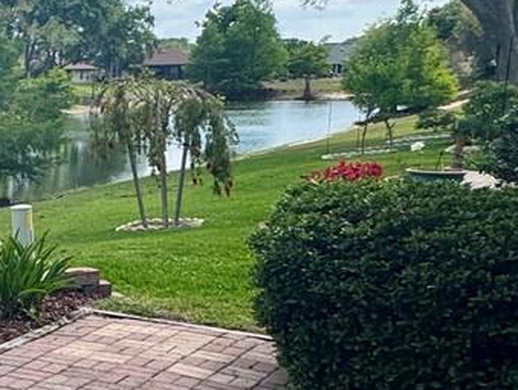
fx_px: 989
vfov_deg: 22.3
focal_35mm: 66
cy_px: 200
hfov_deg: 20.5
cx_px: -420
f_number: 2.2
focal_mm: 2.22
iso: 50
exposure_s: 1/1709
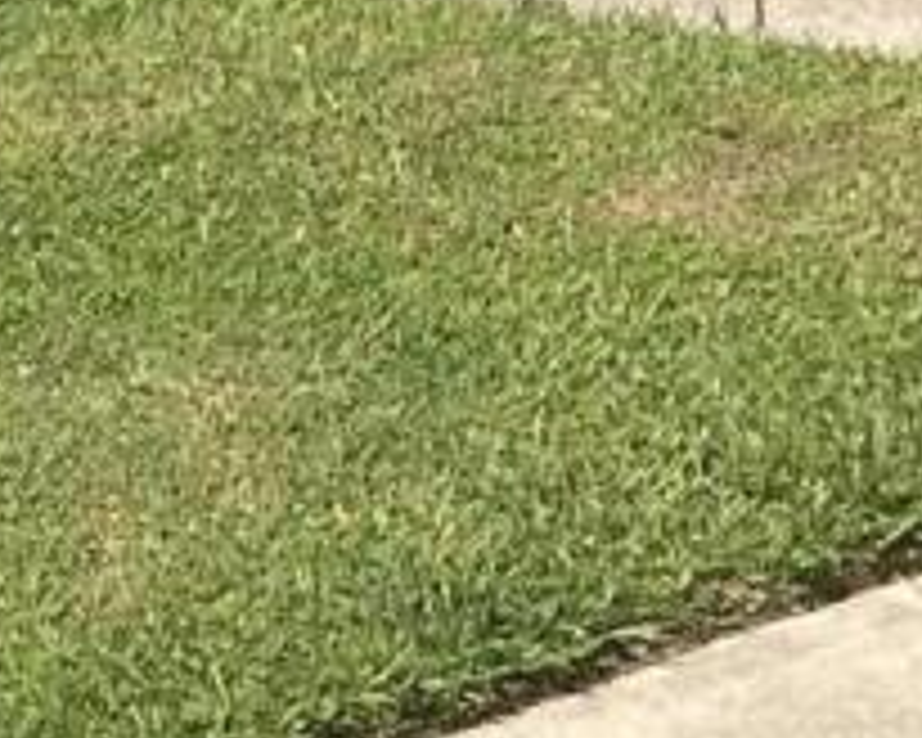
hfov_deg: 7.7
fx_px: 6740
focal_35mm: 247
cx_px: -369
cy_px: -1188
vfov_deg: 5.9
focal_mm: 5.7
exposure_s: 1/3704
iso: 50
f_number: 1.5
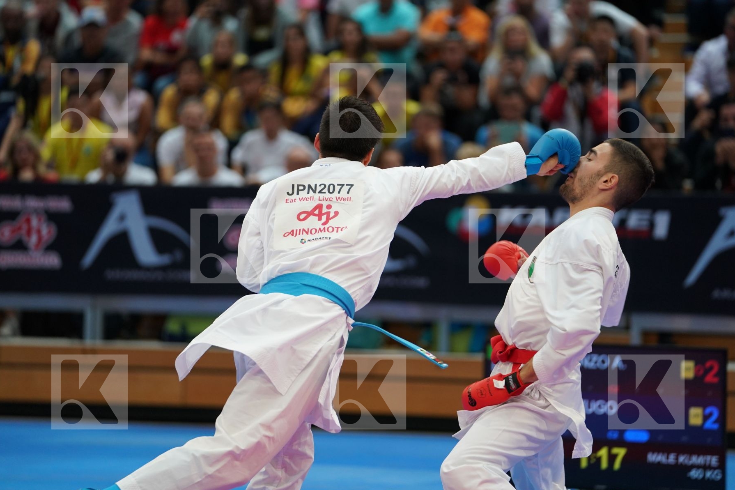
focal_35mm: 172
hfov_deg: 12.0
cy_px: 246
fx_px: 3511
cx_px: 368
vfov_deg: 8.0
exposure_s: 1/1000
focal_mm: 171
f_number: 2.8
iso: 1600
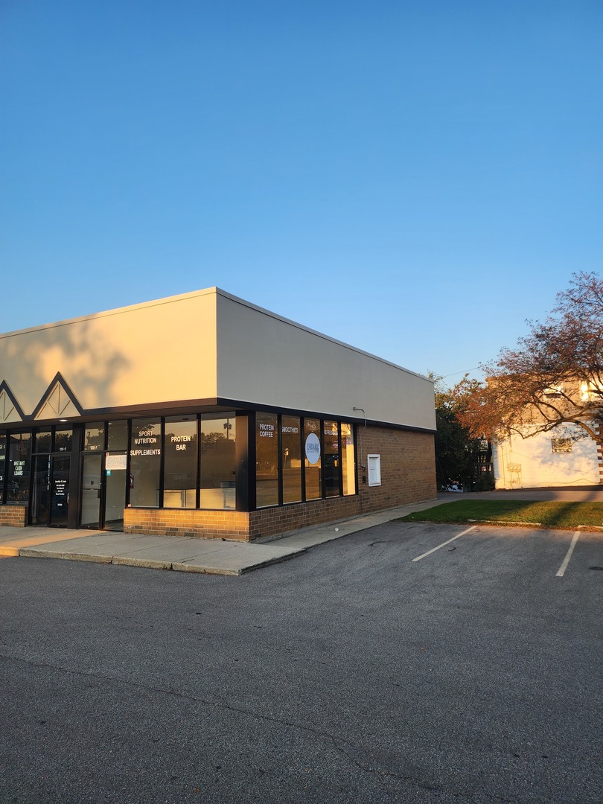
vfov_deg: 73.9
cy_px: 402
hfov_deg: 58.9
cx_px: 302
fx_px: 534
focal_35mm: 23
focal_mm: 6.4
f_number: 1.8
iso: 12
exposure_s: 1/272
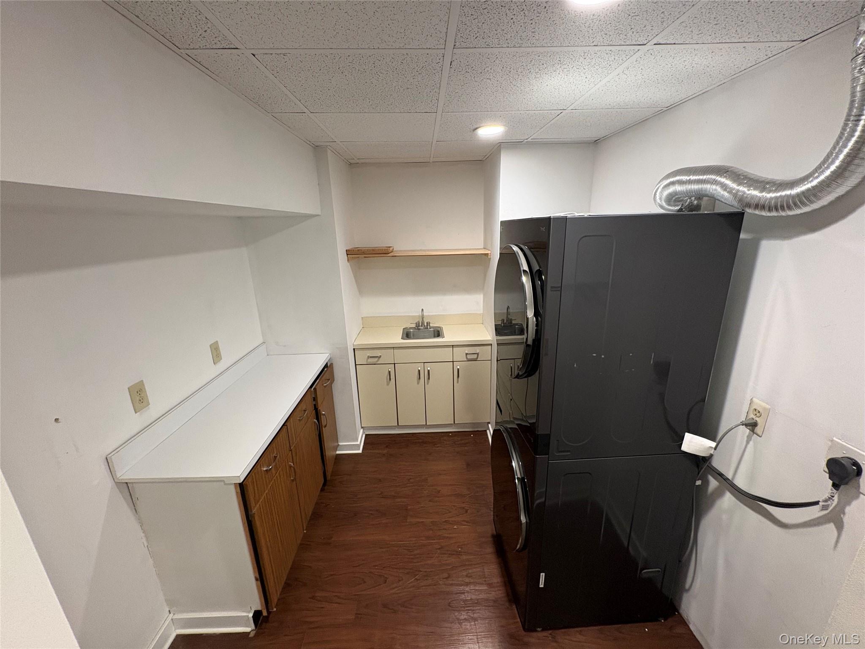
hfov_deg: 102.1
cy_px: 324
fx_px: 350
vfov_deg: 85.7
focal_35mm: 14
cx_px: 432
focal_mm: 2.22
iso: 320
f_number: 2.2
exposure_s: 1/60
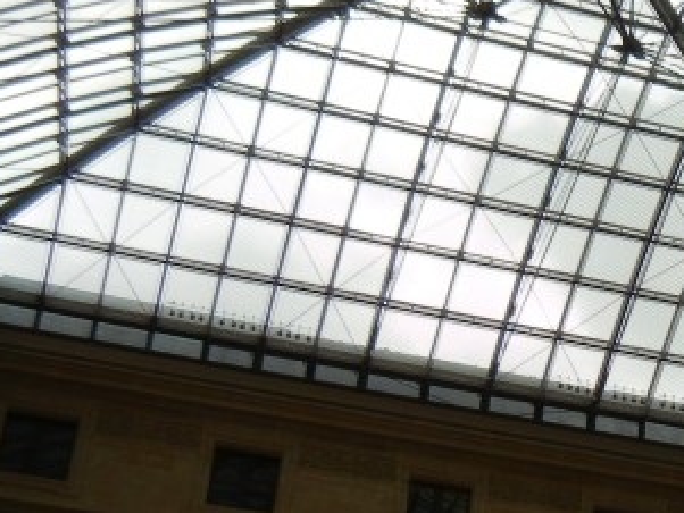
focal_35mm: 102
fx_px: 2016
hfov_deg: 18.3
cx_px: 818
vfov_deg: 14.5
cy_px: 263
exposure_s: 1/230
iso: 160
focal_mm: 5.4
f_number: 3.5
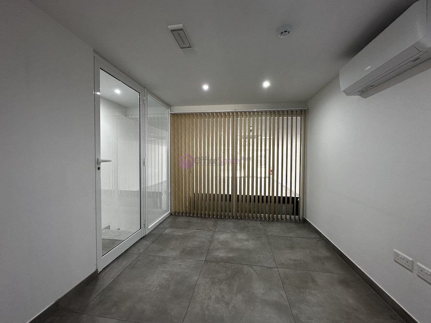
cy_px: 162
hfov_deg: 102.1
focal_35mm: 14
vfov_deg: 85.7
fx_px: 174
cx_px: 216
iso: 160
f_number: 2.2
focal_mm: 2.22
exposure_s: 1/100
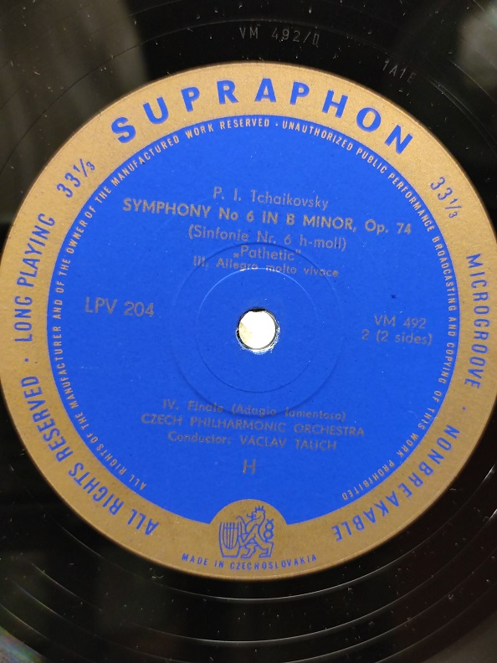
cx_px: 248
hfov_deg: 30.3
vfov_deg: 39.7
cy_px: 332
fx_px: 919
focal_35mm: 48
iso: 1556
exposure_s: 1/60
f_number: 1.69
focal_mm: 6.72
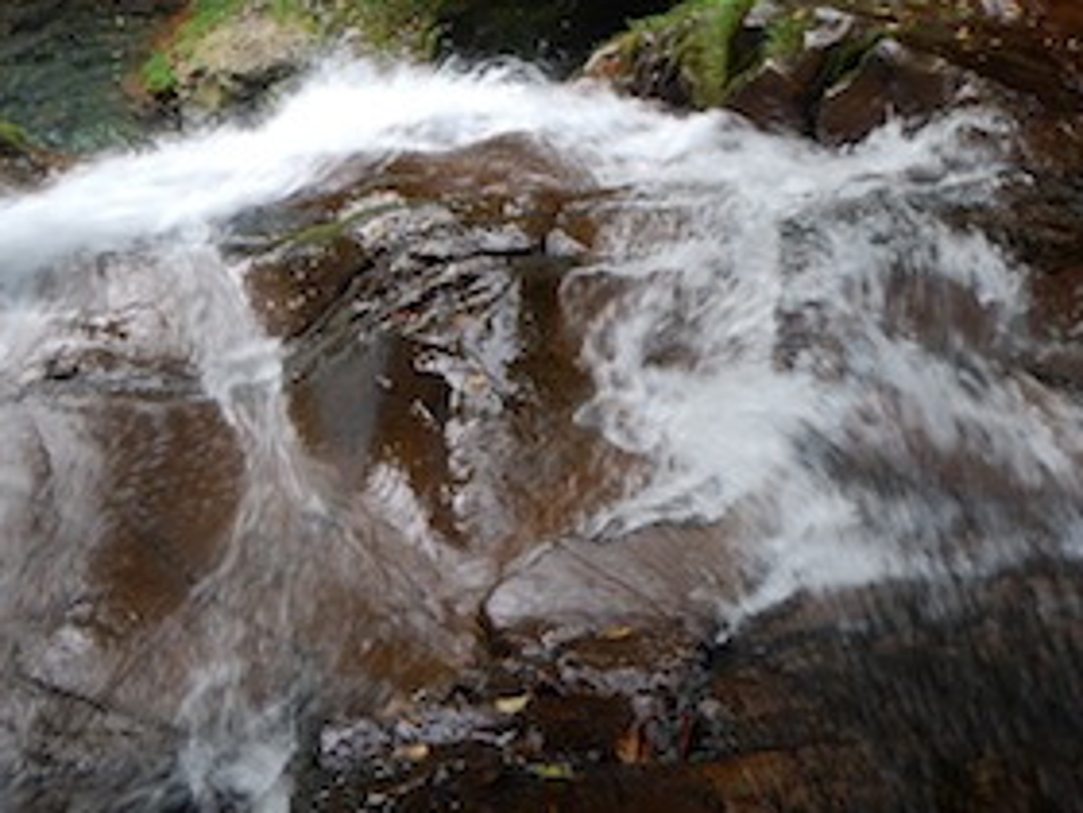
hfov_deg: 46.7
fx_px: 1251
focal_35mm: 40
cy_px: 240
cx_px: 619
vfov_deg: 35.4
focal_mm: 5
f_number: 3.9
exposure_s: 1/30
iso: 140
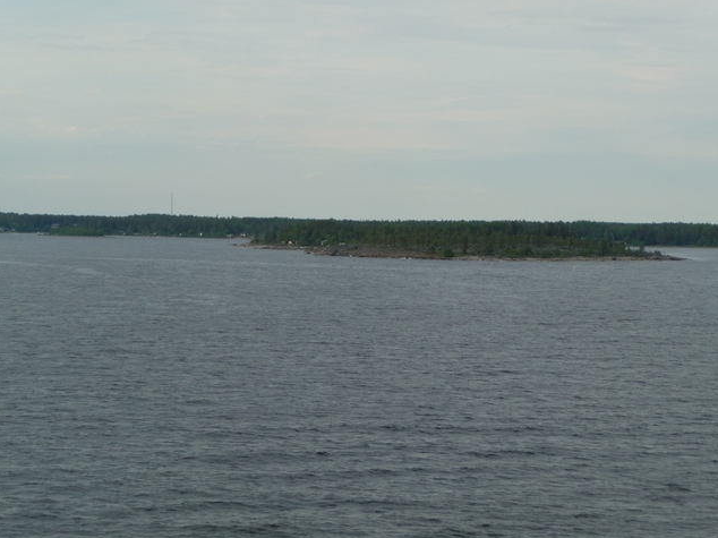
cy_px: 270
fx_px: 2156
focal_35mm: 104
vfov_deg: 14.2
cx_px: 359
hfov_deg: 18.9
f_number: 4.7
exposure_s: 1/400
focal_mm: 17.5
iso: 100
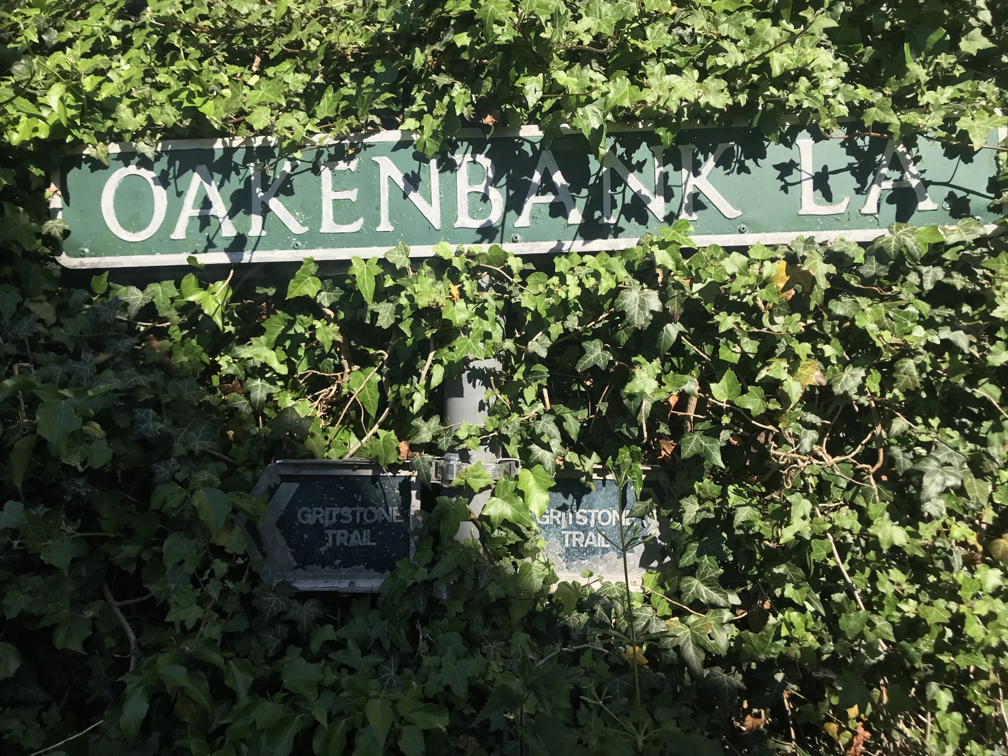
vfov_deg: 49.7
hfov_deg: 63.4
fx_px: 815
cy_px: 378
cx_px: 504
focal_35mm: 28
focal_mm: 3.99
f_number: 1.8
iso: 20
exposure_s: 1/1259
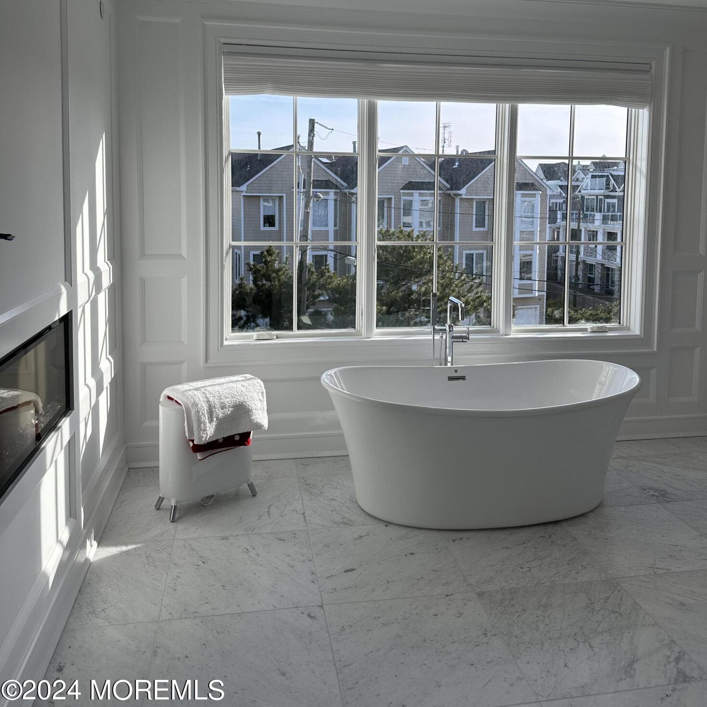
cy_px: 251
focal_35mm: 29
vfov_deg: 54.8
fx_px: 670
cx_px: 361
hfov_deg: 55.6
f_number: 1.78
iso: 80
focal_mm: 6.86
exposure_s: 1/1517
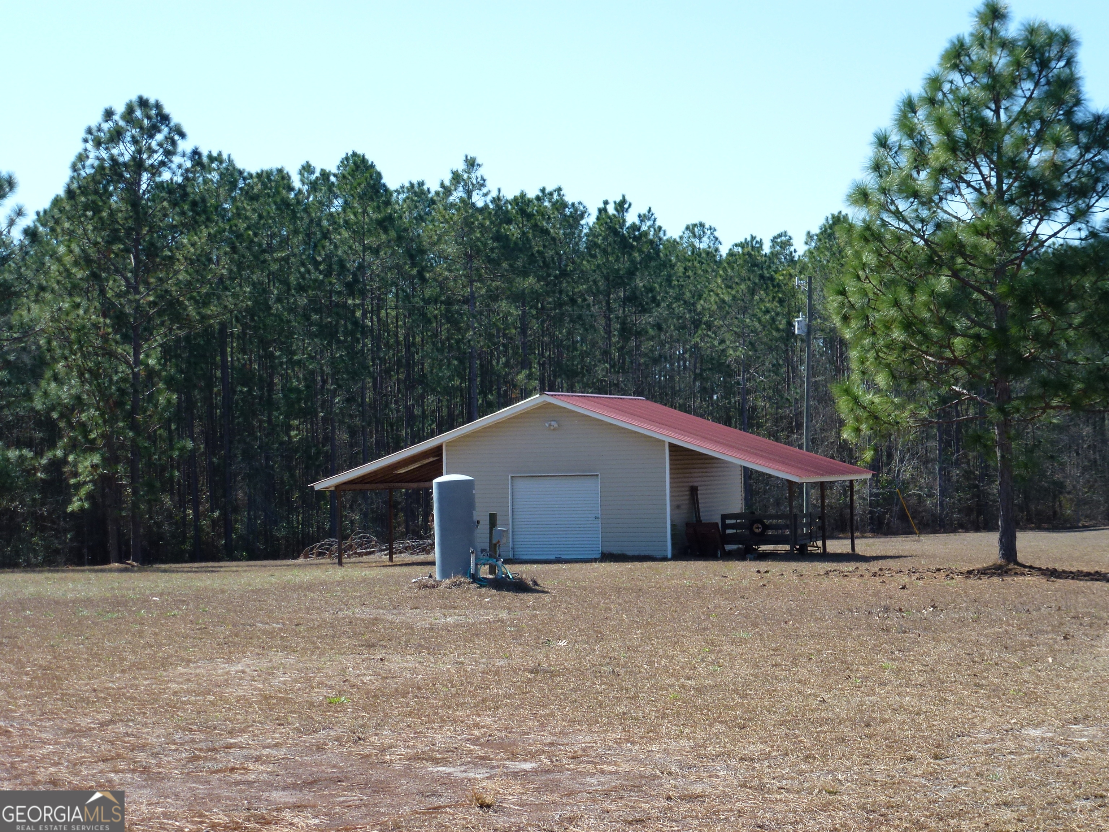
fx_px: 2082
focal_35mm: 65
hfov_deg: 29.8
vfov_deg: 22.6
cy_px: 416
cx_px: 554
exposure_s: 1/320
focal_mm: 11.7
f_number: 4.6
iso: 100
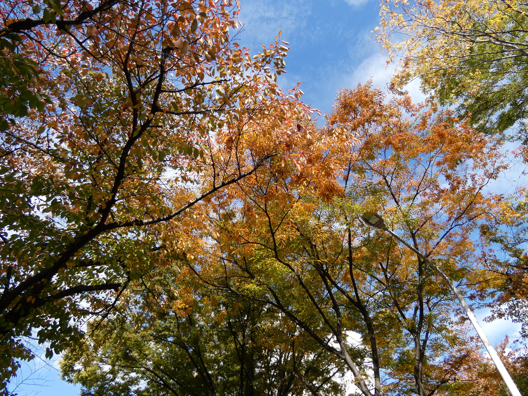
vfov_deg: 66.0
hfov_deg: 81.7
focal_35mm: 20
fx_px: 305
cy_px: 198
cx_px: 264
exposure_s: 1/640
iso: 80
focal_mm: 3.6
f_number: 2.8
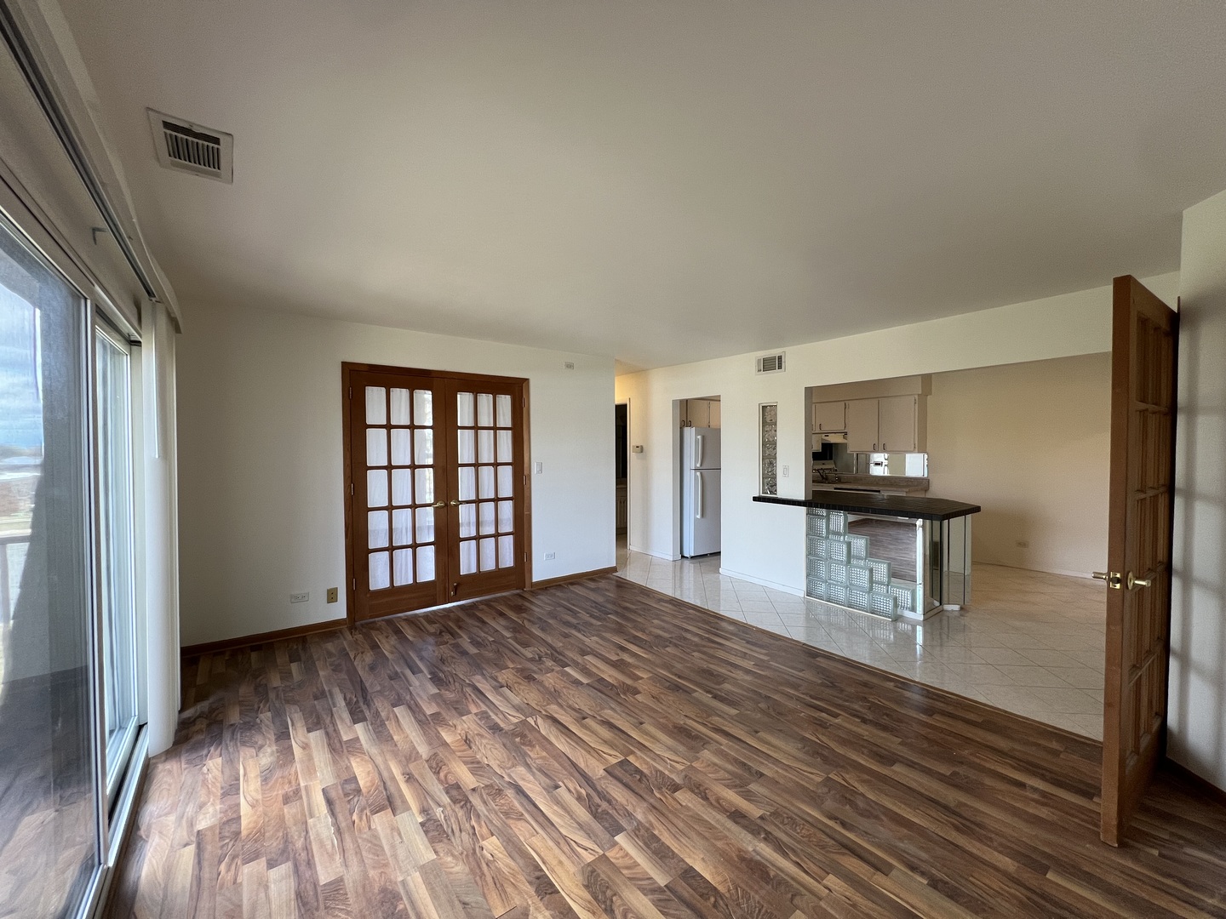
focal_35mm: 13
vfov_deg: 89.9
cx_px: 613
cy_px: 460
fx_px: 460
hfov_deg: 106.2
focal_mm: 1.57
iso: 100
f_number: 1.8
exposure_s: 1/120
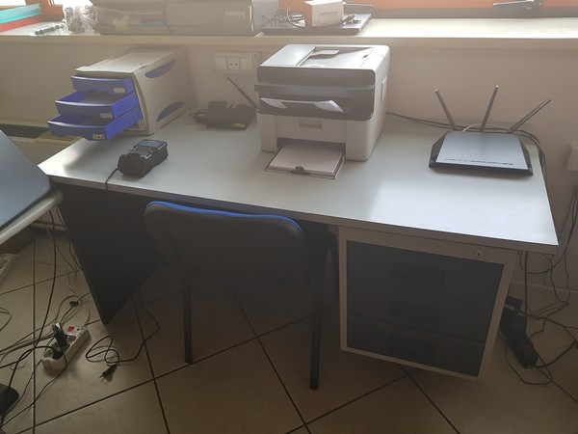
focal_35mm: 26
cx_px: 289
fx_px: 434
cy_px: 217
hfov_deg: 67.3
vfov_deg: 53.1
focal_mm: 4.2
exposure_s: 1/50
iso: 100
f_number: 1.7
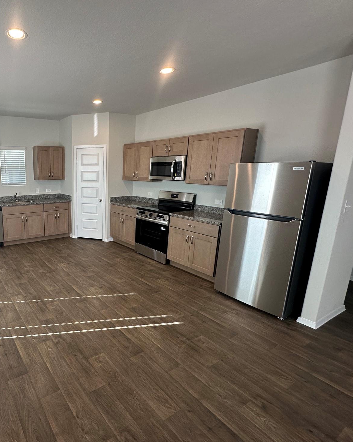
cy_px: 223
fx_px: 248
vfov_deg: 83.3
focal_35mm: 19
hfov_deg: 64.9
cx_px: 73
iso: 160
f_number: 2.2
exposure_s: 1/120
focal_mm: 2.22
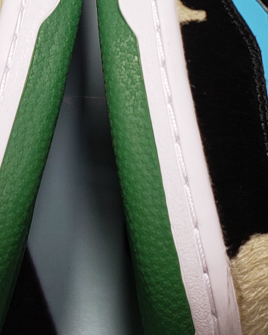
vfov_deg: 19.5
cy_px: -6
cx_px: 77
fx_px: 942
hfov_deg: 16.1
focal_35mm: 95
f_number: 2.4
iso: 64
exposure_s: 1/50
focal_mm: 4.3
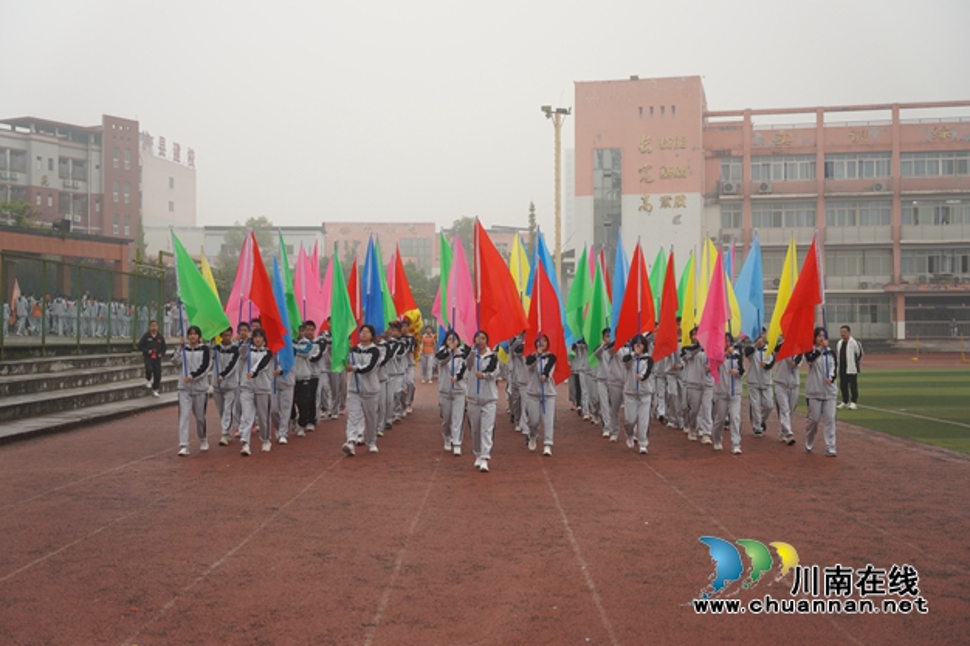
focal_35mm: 44
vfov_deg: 30.4
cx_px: 487
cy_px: 328
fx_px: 1191
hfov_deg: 44.3
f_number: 2.8
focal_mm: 43.2
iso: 500
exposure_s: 1/200
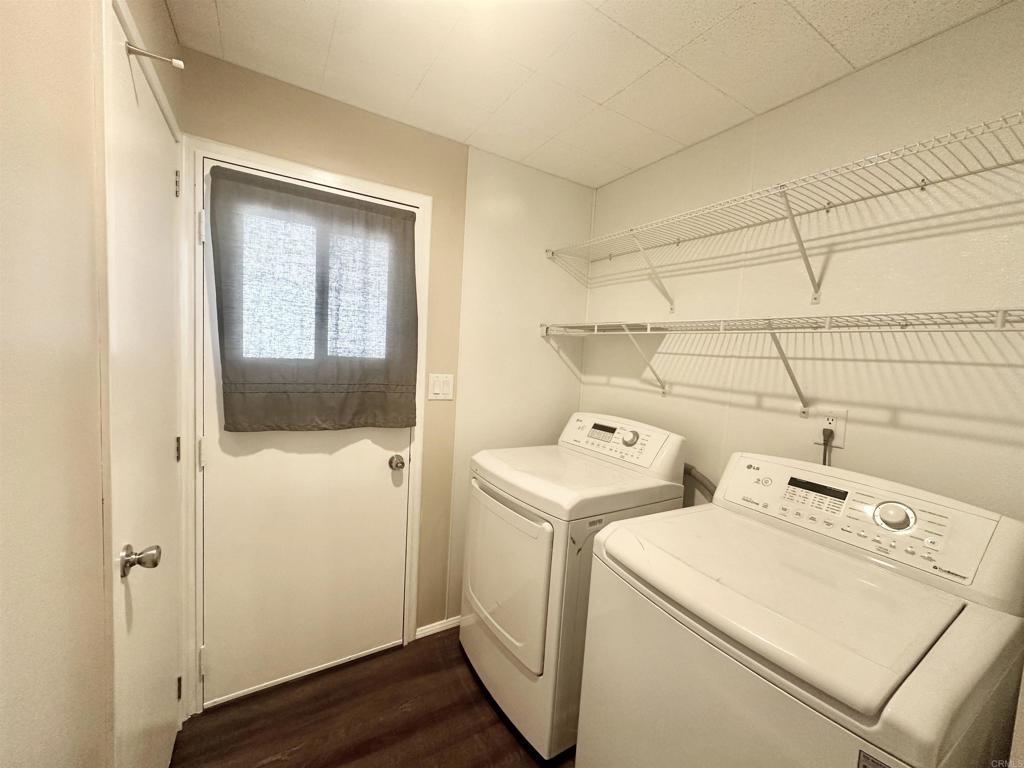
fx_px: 414
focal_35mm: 14
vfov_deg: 85.7
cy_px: 384
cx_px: 512
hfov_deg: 102.1
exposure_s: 1/60
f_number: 2.2
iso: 160
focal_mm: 2.22
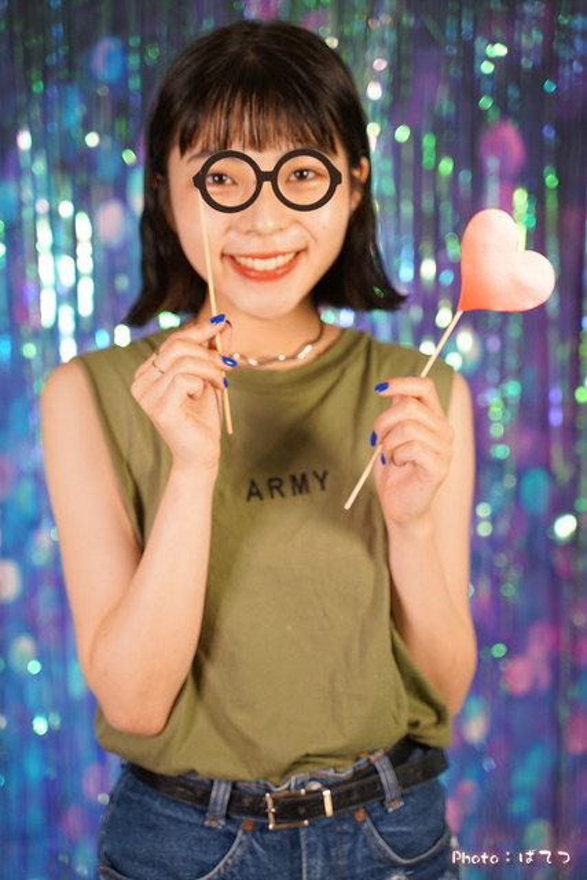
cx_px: 294
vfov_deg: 28.8
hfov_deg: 19.5
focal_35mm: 70
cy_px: 440
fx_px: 1711
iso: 1250
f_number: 2.8
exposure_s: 1/200
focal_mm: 70
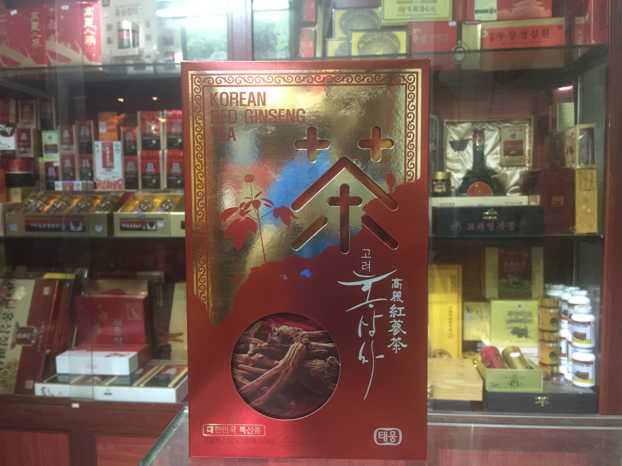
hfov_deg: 61.7
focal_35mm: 29
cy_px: 233
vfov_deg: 48.2
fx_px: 521
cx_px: 311
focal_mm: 4.15
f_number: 2.2
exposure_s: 1/10
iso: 125
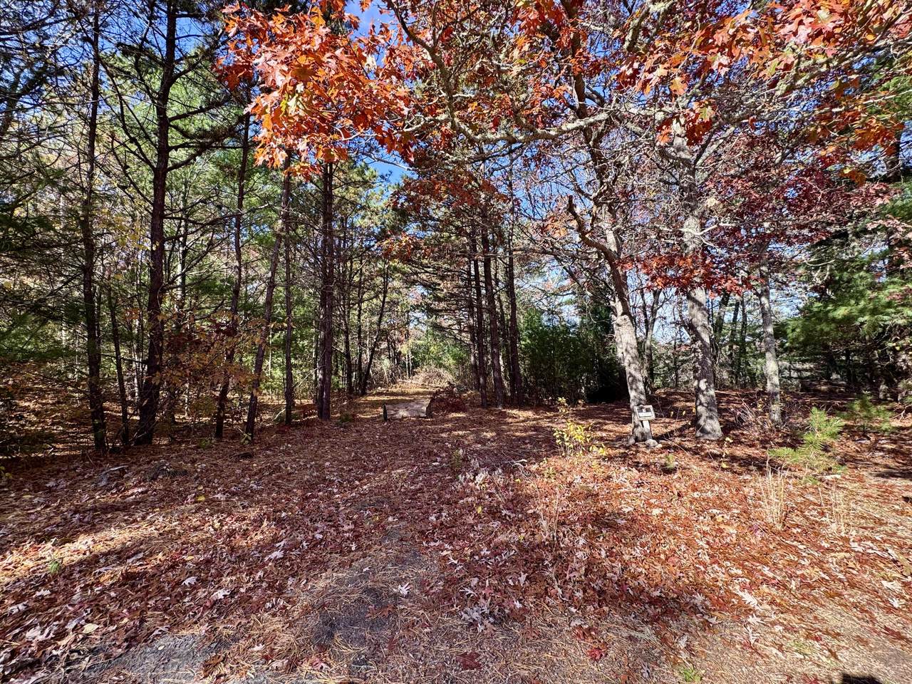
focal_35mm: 14
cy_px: 342
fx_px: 369
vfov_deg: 85.7
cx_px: 456
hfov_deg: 102.1
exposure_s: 1/259
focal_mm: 2.22
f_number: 2.2
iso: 40
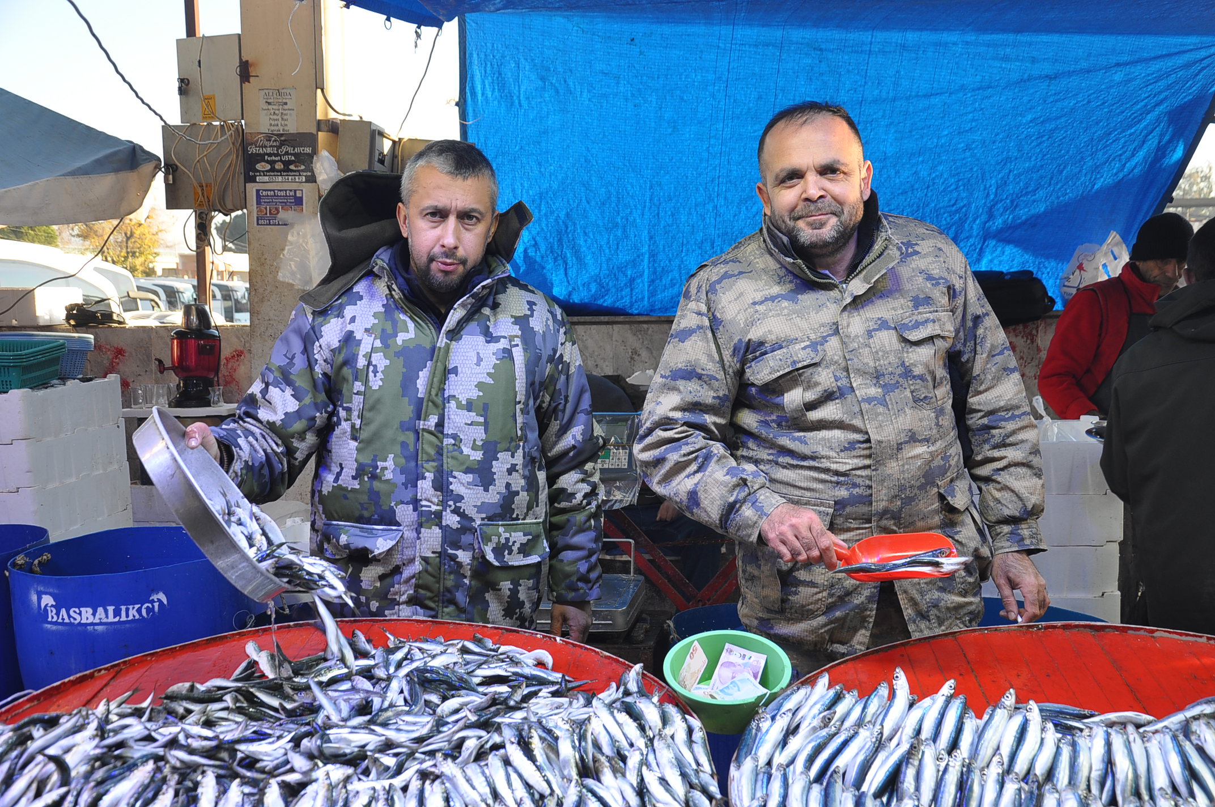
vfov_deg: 29.8
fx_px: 1517
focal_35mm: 45
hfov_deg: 43.7
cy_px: 404
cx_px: 608
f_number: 5.6
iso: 200
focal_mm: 30
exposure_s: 1/125
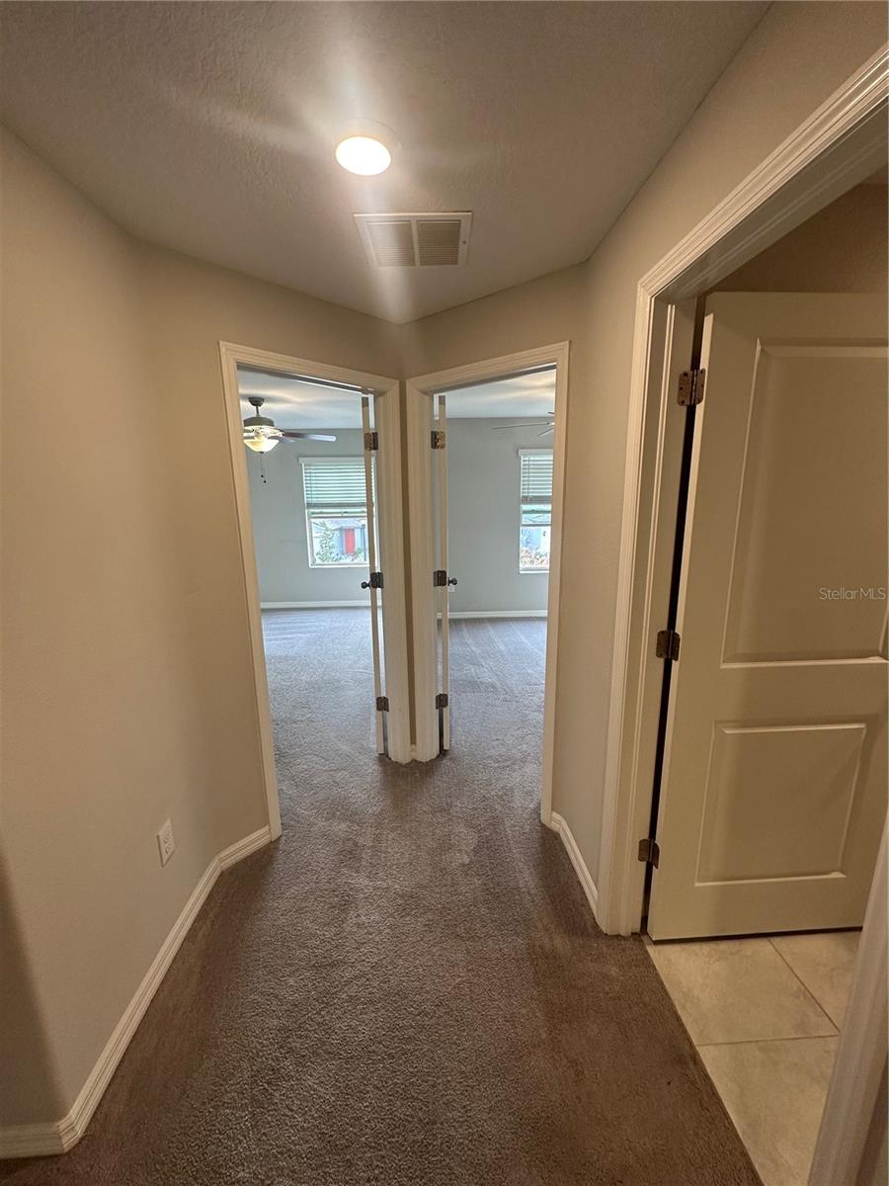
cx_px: 444
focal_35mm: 14
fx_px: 479
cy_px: 593
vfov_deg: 102.1
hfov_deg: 85.7
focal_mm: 2.22
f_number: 2.2
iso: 200
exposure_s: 1/120
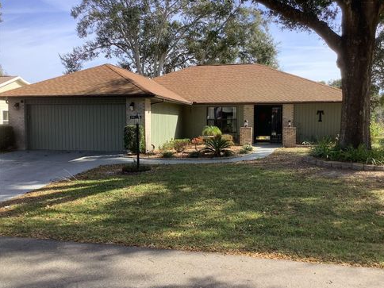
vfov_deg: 44.2
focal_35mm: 32
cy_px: 144
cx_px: 197
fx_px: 355
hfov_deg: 56.8
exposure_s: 1/296
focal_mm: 3.3
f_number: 2.4
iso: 25
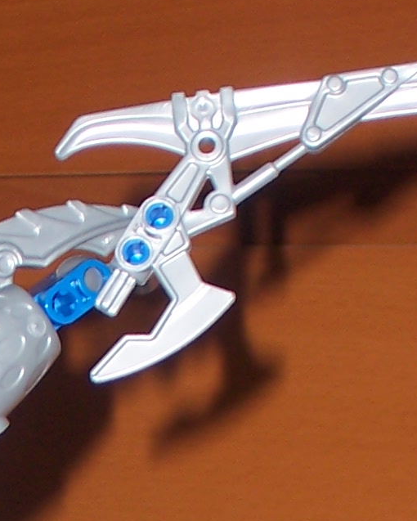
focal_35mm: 233
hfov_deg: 6.6
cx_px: -187
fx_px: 3593
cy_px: 904
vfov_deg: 8.0
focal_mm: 10.8
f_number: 4
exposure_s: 1/90
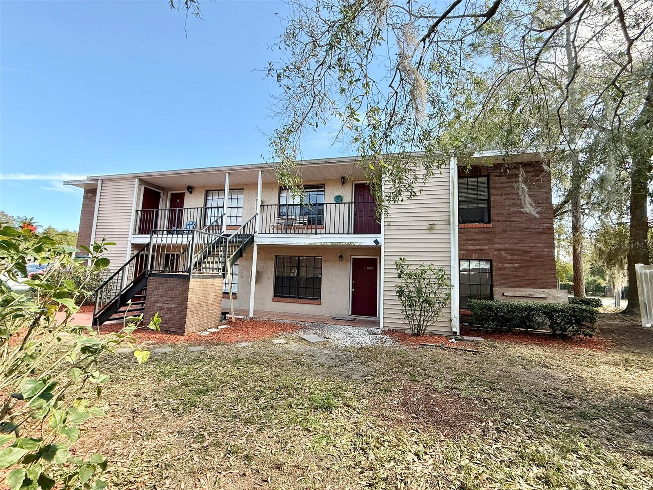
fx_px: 264
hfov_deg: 102.1
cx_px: 326
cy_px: 245
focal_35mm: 14
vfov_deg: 85.7
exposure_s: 1/212
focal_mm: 2.22
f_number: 2.2
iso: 64
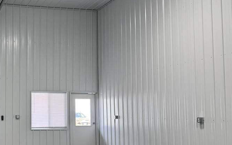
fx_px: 310
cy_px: 91
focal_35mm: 49
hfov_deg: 37.7
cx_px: 14
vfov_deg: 26.3
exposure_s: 1/162
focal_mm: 6.76
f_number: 1.78
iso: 80
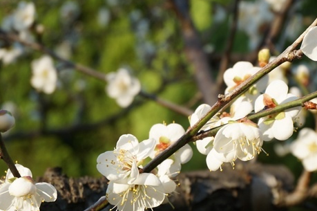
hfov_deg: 18.9
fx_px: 941
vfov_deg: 12.8
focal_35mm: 107
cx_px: 260
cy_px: 93
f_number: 7.1
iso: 100
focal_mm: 32
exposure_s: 1/100
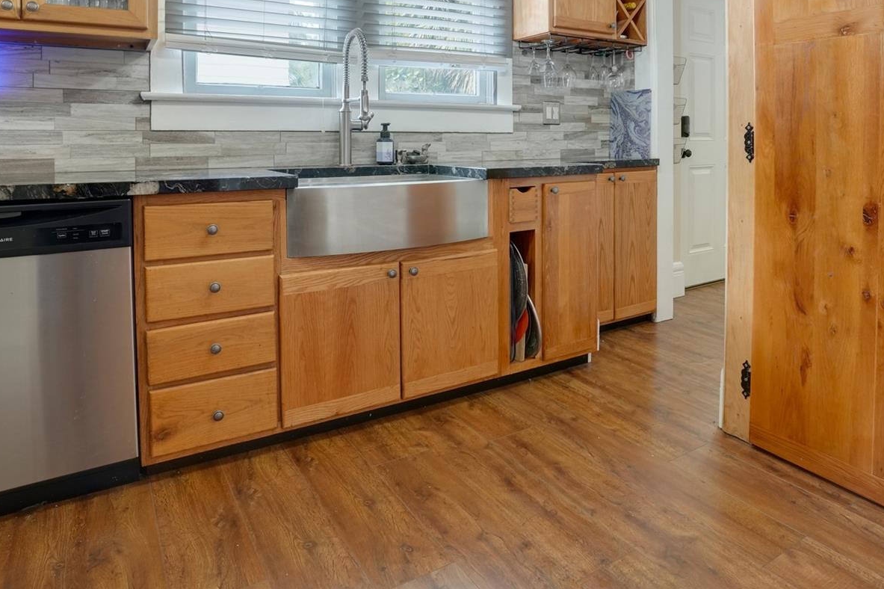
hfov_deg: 75.8
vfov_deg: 54.0
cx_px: 492
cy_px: 199
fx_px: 565
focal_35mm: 23
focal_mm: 17
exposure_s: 1/60
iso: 2000
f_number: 8
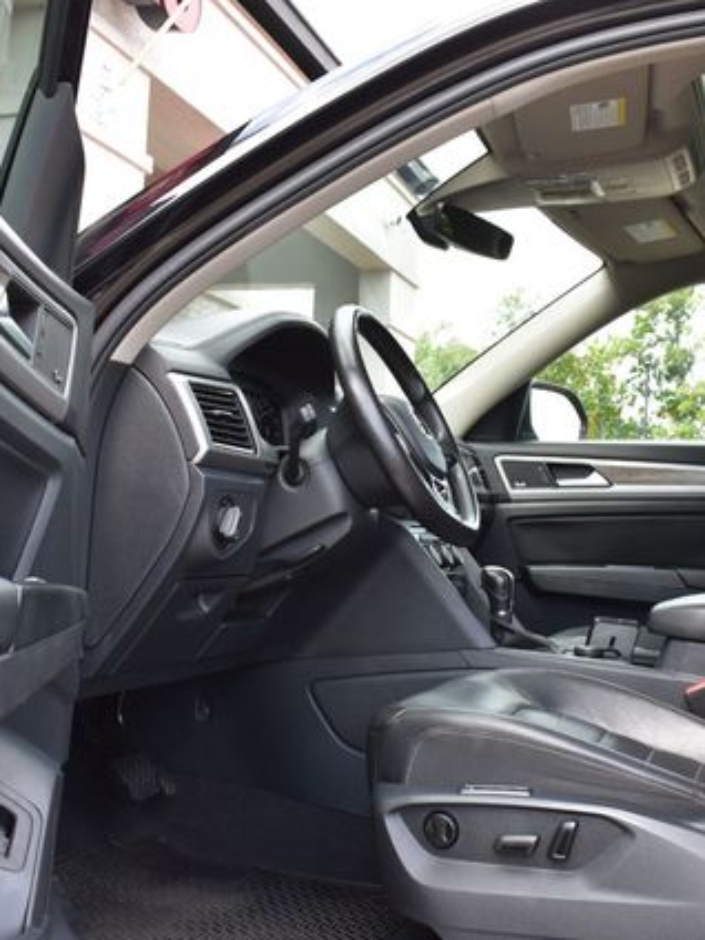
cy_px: 470
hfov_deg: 31.6
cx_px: 406
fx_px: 1242
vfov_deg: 41.5
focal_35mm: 46
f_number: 9
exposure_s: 1/100
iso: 400
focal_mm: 21
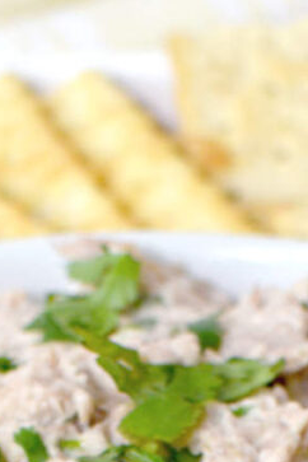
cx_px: 126
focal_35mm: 222
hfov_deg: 6.2
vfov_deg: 8.8
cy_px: 854
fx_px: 2850
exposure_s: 1/50
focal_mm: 35
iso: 320
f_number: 4
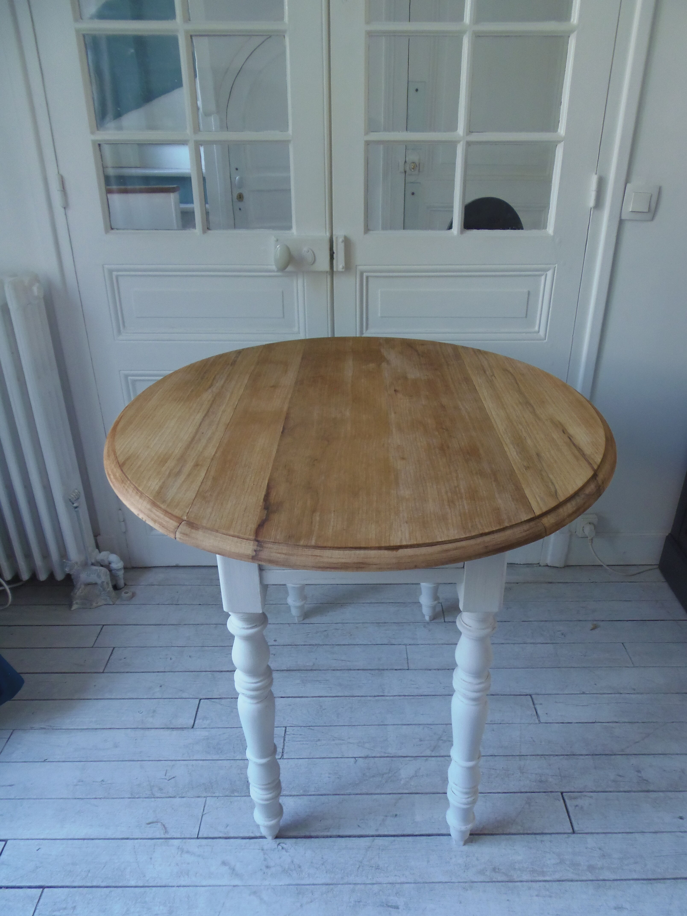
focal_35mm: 24
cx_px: 344
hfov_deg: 56.8
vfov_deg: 71.6
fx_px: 635
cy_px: 458
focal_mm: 4.3
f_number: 2.9
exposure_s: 1/30
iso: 160
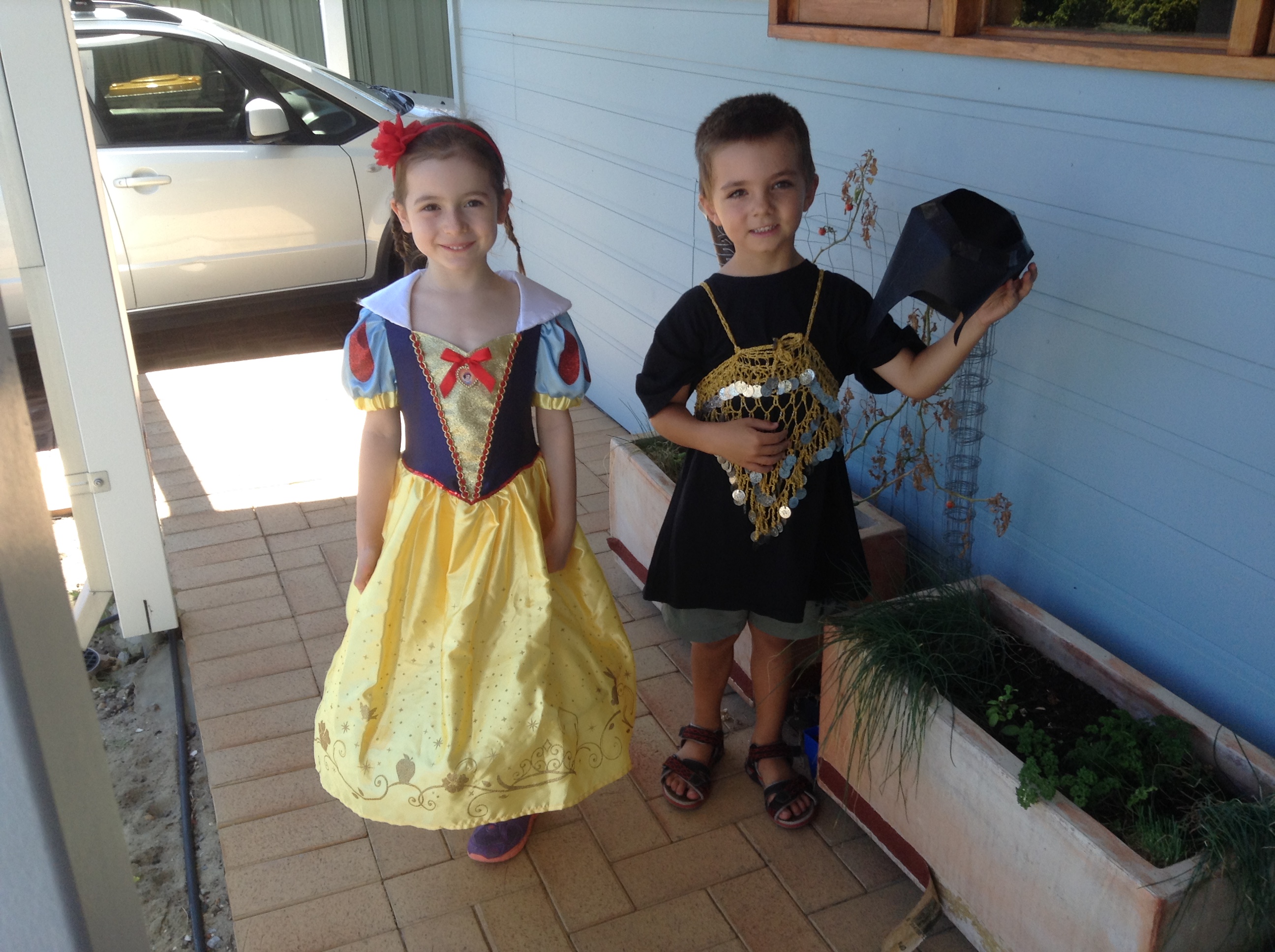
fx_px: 1214
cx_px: 638
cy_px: 476
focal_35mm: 33
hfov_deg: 55.4
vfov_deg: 42.8
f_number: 2.4
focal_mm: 3.3
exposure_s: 1/219
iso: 25
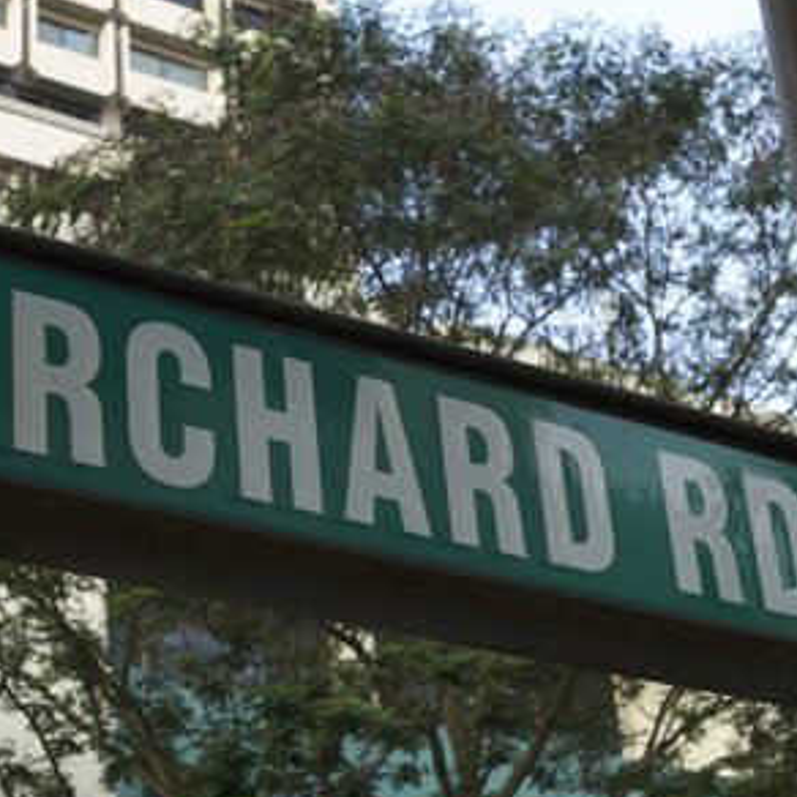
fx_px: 2393
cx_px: 330
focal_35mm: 92
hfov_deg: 18.9
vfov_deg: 18.9
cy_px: 423
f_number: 7.1
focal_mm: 35
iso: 400
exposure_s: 1/80
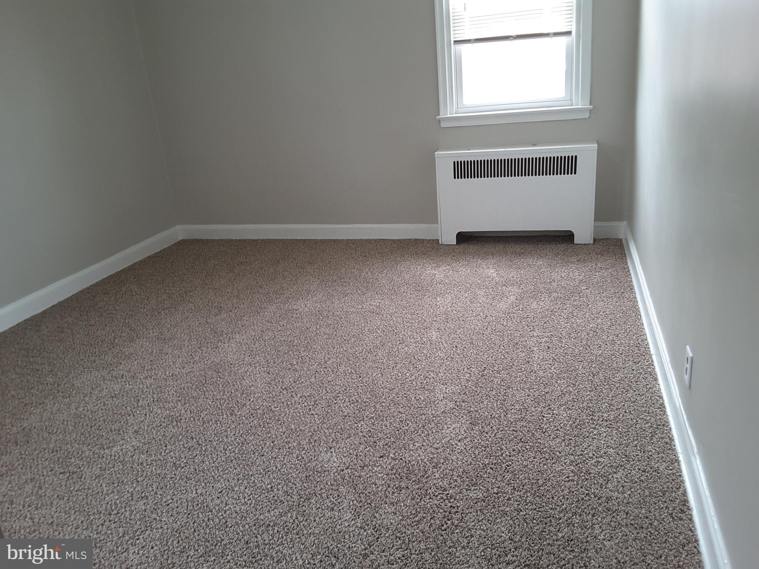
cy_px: 284
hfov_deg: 58.4
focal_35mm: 31
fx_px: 680
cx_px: 380
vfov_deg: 45.4
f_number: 1.9
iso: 50
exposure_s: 1/30
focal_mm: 2.9
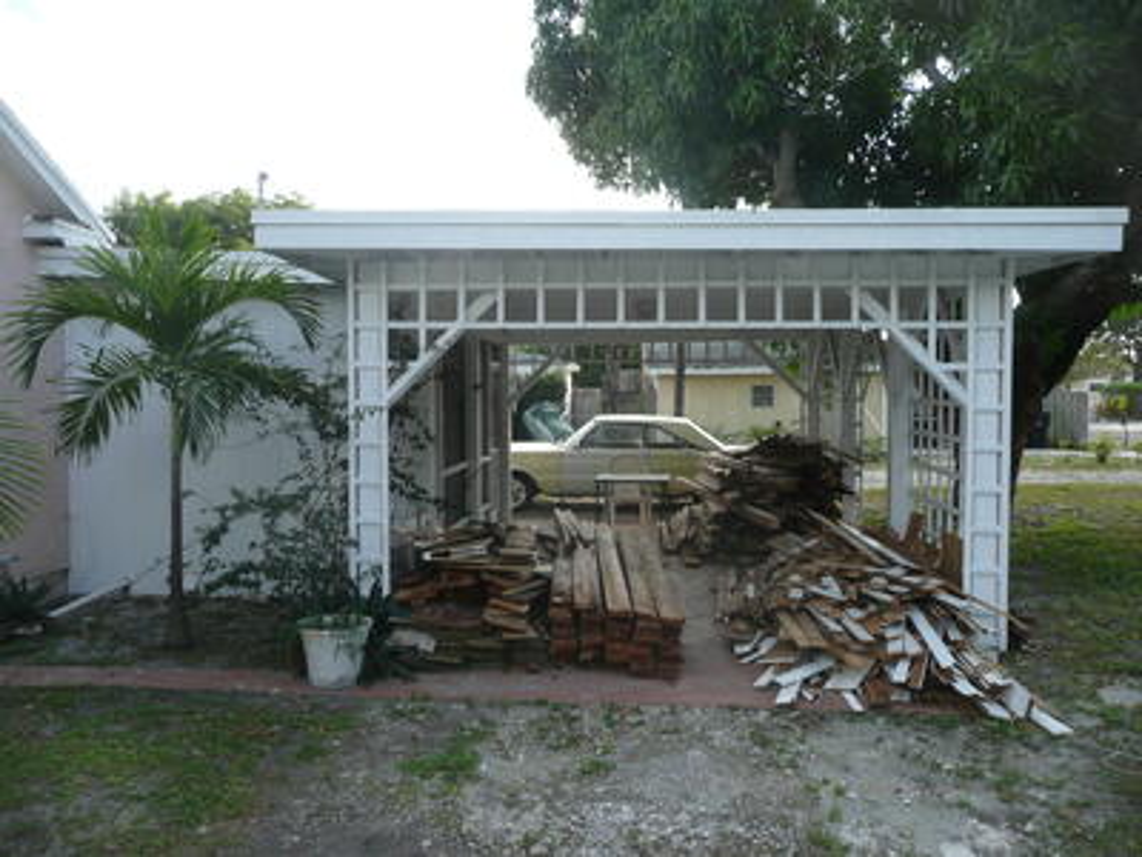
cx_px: 571
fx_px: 924
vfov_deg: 49.7
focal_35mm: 28
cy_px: 428
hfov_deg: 63.4
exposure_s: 1/200
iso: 100
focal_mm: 4.6
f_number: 3.3
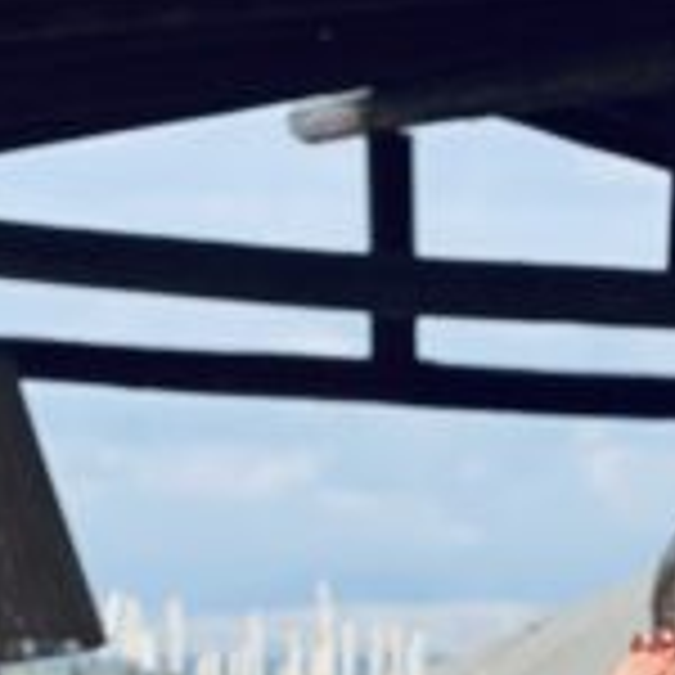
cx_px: 711
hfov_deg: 6.9
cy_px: 1084
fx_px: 5604
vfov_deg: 6.8
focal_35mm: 254
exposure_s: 1/412
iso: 32
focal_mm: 9
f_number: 2.8
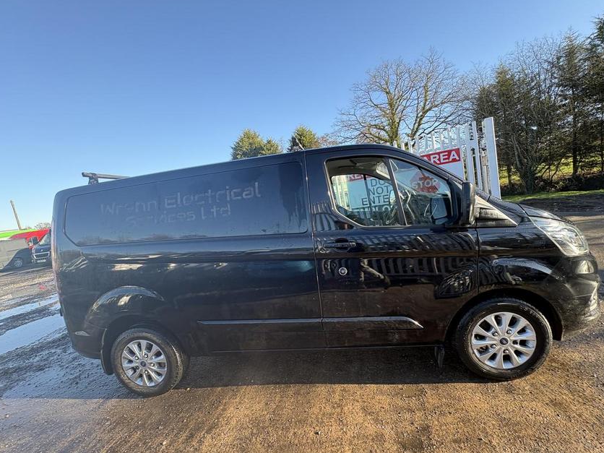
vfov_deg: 81.7
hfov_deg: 98.2
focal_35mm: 15
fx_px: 262
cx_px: 306
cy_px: 226
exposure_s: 1/148
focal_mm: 2.22
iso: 64
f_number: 2.2
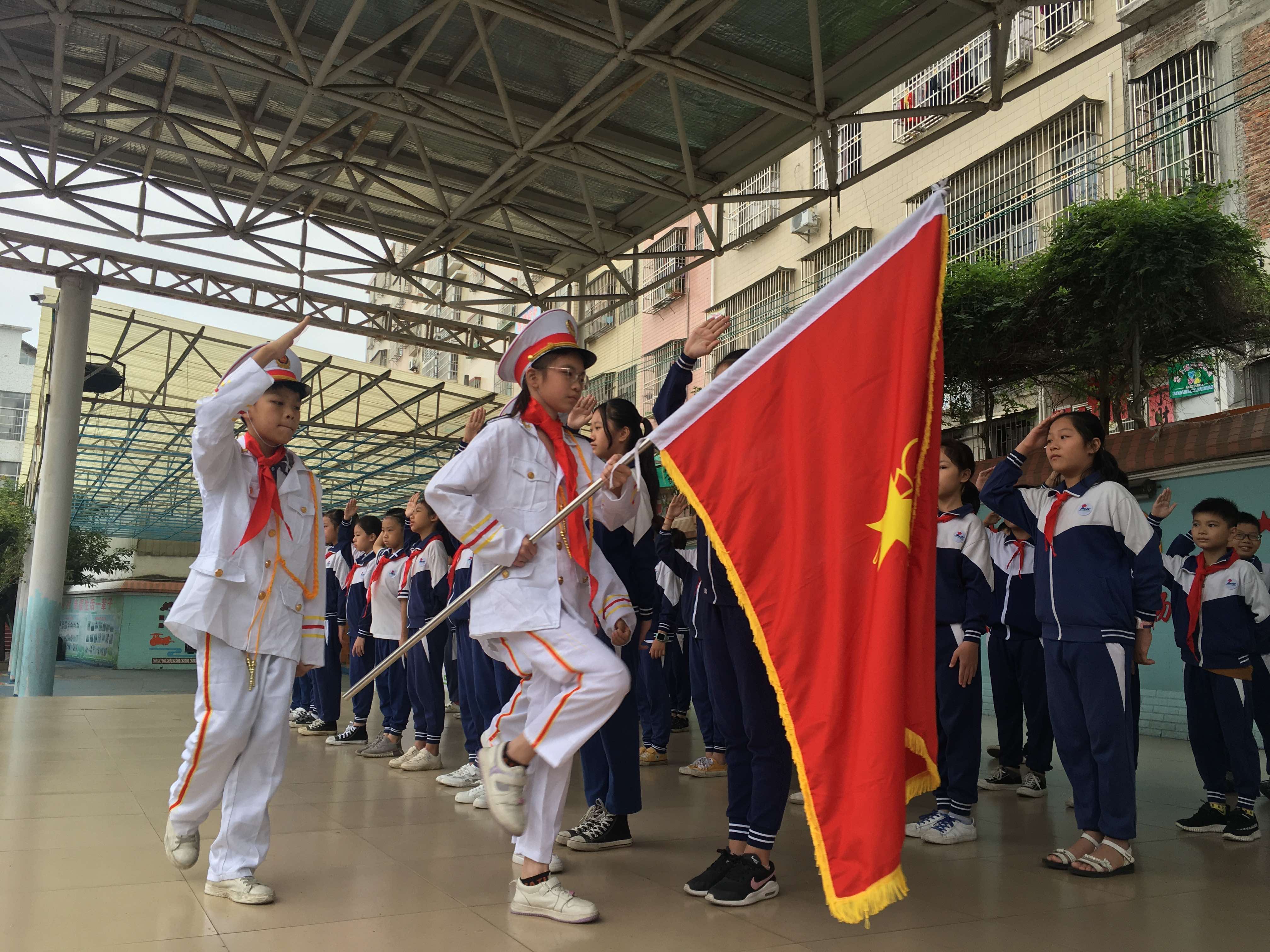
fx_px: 1064
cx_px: 635
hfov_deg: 61.7
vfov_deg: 48.2
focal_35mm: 29
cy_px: 476
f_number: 2.2
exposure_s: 1/182
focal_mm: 4.15
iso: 25
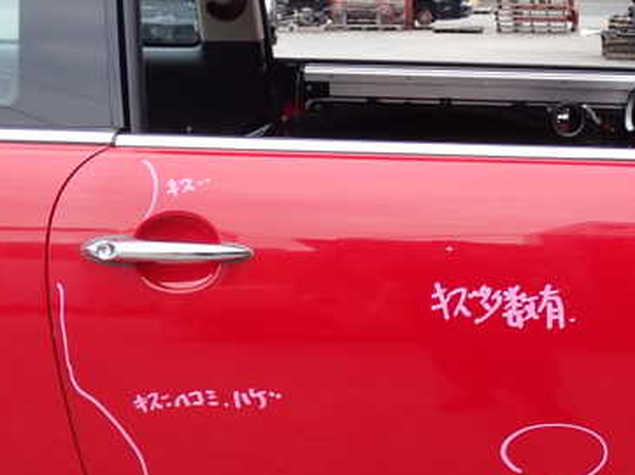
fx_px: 1338
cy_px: 349
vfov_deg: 20.0
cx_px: 509
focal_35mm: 73
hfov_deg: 26.2
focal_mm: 7.84
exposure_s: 1/100
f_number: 4
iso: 100
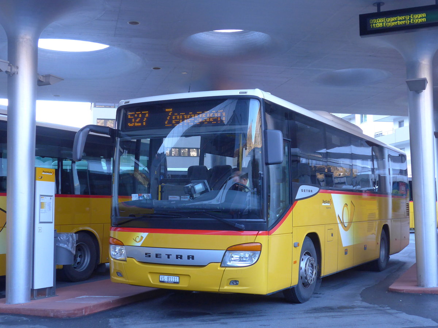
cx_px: 219
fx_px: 620
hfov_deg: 38.9
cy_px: 164
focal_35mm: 49
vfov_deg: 29.7
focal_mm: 10.1
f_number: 3.2
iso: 400
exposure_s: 1/125
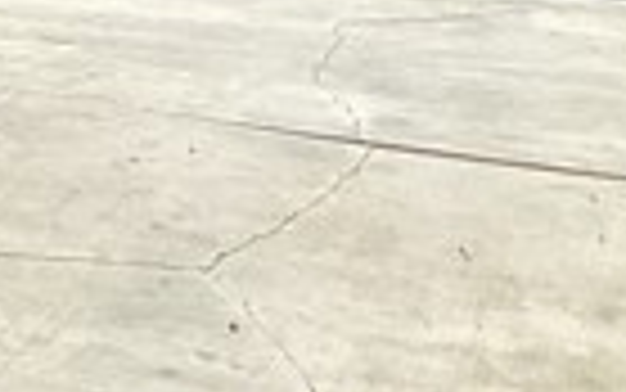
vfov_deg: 8.0
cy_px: -559
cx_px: -567
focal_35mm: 151
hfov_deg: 12.4
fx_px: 2577
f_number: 2.4
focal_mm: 3.3
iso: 25
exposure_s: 1/1773
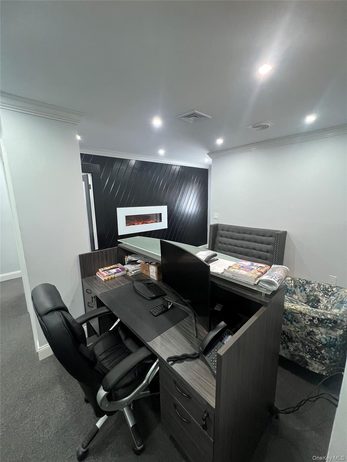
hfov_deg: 89.9
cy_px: 231
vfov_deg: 106.2
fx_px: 174
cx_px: 174
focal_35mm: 13
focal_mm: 1.57
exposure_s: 1/60
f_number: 1.8
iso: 320
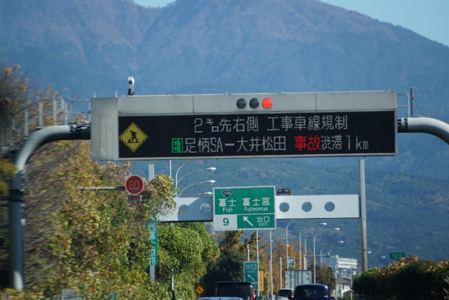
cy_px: 150
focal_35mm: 375
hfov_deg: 5.5
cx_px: 224
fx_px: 4680
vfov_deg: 3.7
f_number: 6.3
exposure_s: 1/400
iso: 125
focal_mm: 250
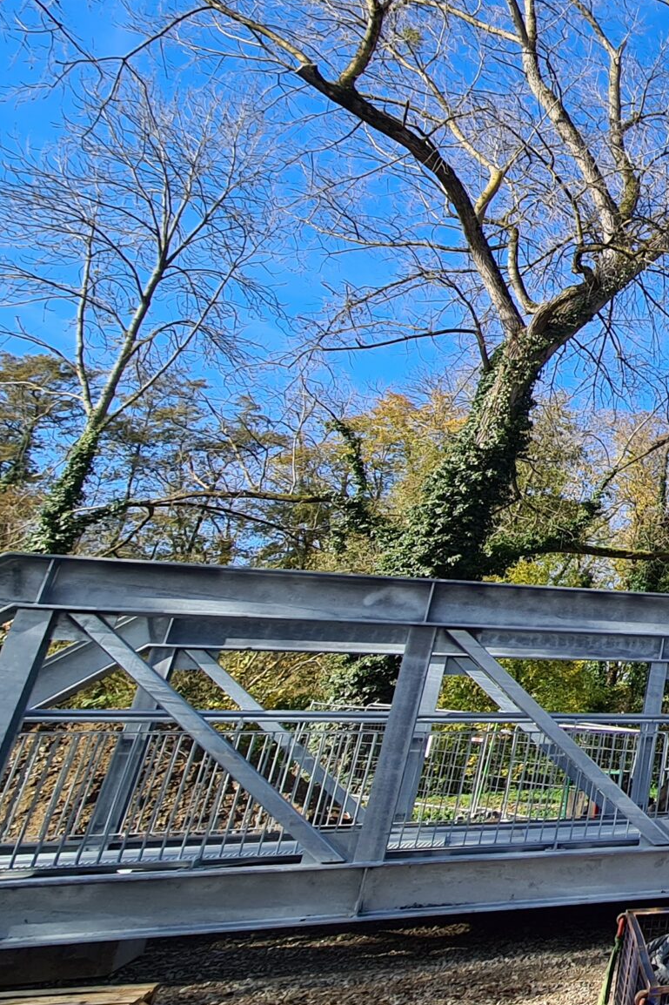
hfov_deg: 28.0
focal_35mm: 30
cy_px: 342
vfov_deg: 60.6
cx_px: 1016
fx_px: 836
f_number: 2.2
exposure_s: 1/718
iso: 64
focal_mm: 2.22
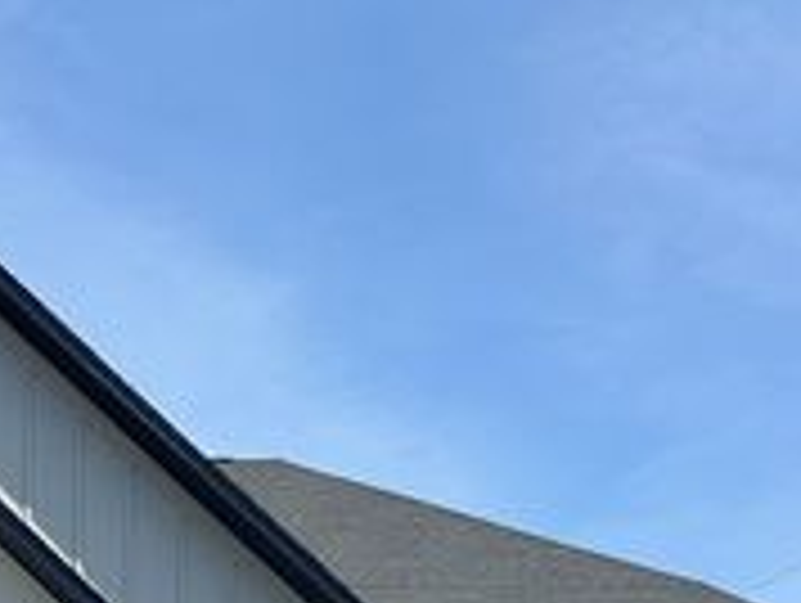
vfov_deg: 19.2
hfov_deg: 25.0
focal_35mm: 73
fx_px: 1691
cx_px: -45
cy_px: 695
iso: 50
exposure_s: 1/3704
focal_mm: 5.7
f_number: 1.5
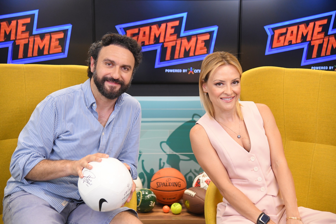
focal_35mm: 66
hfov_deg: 30.5
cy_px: 112
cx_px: 168
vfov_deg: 20.6
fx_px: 616
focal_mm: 66
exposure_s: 1/320
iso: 2500
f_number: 4
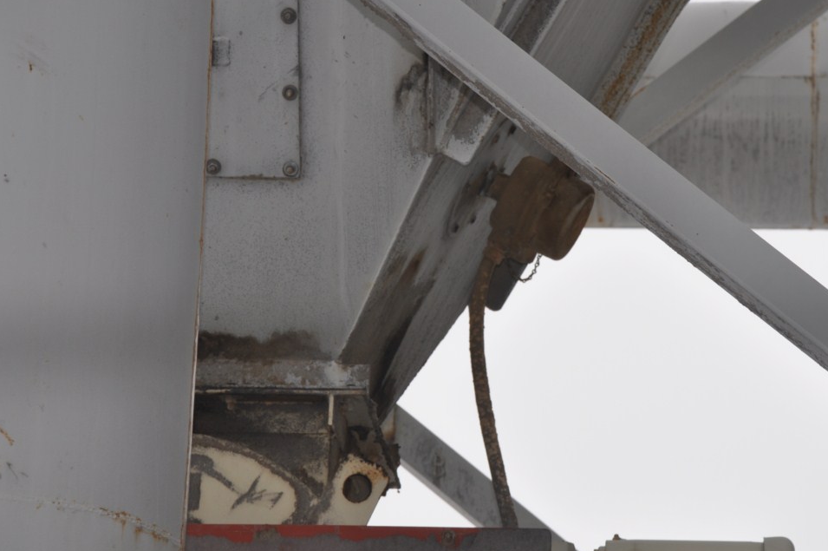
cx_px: 471
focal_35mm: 191
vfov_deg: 7.2
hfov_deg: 10.8
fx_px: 4380
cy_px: 254
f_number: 11
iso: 200
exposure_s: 1/200
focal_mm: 105
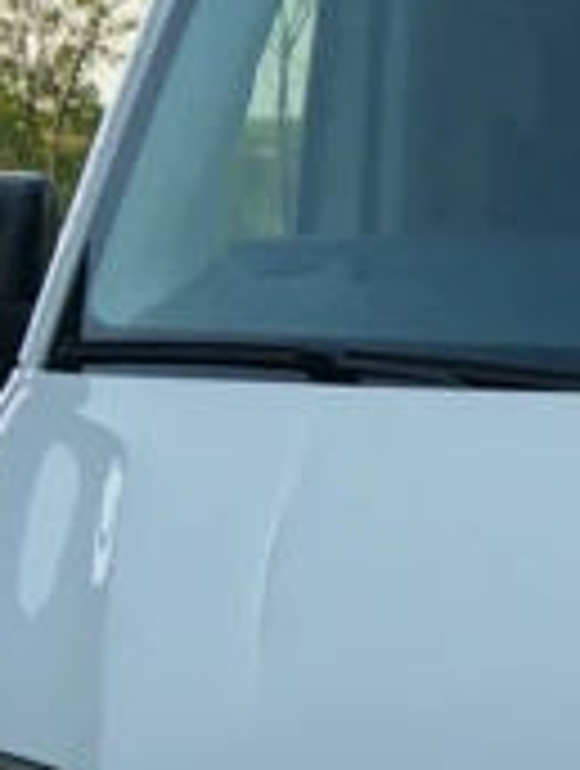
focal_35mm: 244
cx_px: 1578
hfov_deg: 5.8
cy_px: 684
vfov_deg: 8.1
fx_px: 5426
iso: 100
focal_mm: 29
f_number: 5.6
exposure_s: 1/200
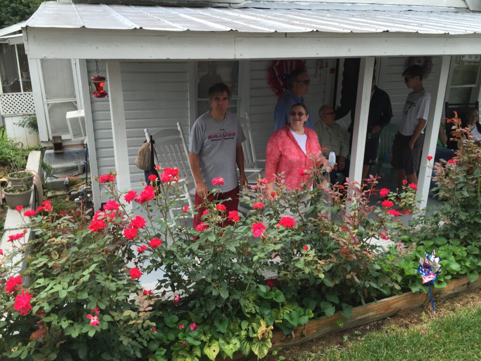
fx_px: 403
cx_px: 240
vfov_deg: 48.2
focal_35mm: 29
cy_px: 180
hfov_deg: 61.7
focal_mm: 4.15
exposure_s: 1/249
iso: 32
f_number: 2.2
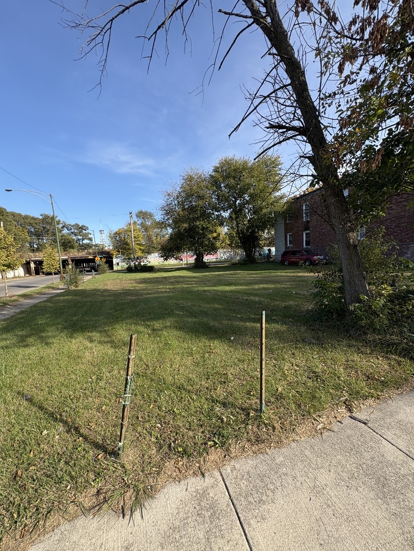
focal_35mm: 14
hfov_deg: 85.7
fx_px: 223
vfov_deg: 102.1
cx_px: 207
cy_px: 276
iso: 40
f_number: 2.2
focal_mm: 2.22
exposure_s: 1/573
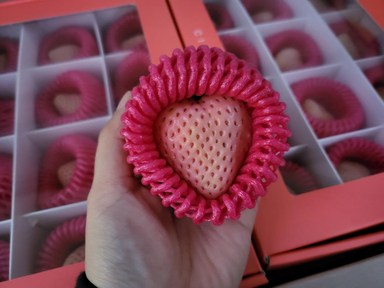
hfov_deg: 71.6
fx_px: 266
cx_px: 192
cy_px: 144
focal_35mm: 24
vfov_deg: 56.8
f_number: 1.8
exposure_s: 1/24
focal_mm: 5
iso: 1000
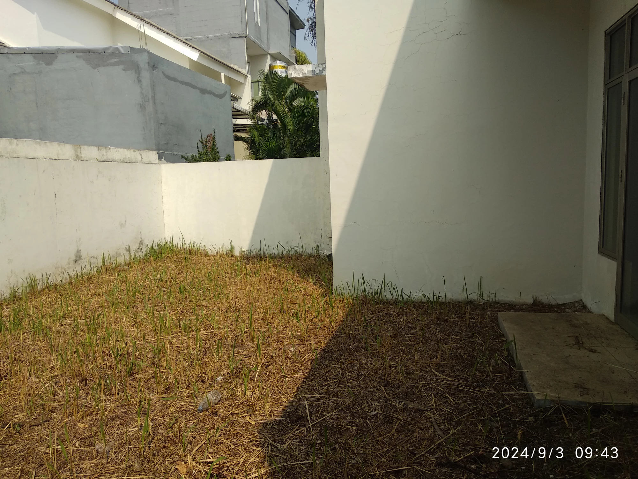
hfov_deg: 67.3
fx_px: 479
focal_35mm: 26
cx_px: 319
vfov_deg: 53.1
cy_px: 240
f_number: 2.2
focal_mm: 3.81
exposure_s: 1/1111
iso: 100
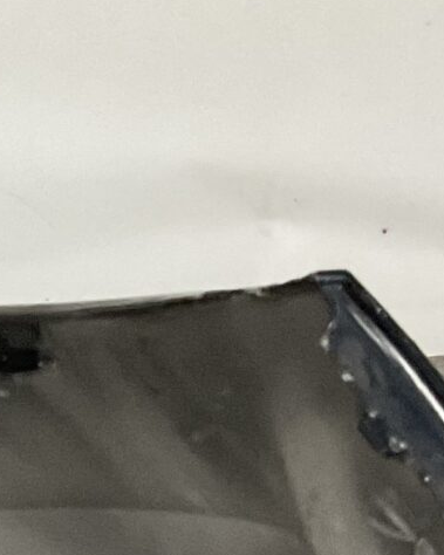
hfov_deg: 9.3
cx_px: -504
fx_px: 2514
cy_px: 919
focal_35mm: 153
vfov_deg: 11.8
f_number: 1.8
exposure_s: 1/60
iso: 200
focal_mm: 3
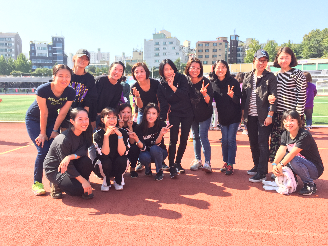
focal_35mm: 29
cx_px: 164
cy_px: 123
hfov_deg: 61.7
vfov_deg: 48.2
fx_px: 275
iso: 32
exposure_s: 1/488
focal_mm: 4.15
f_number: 2.2
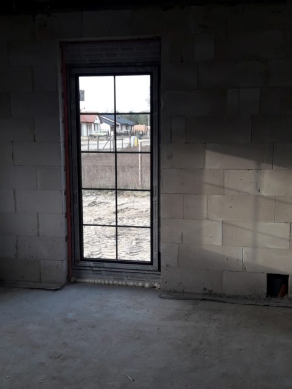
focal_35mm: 28
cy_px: 194
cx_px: 146
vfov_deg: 63.4
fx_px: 315
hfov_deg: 49.7
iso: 50
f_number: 1.9
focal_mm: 3.7
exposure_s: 1/100
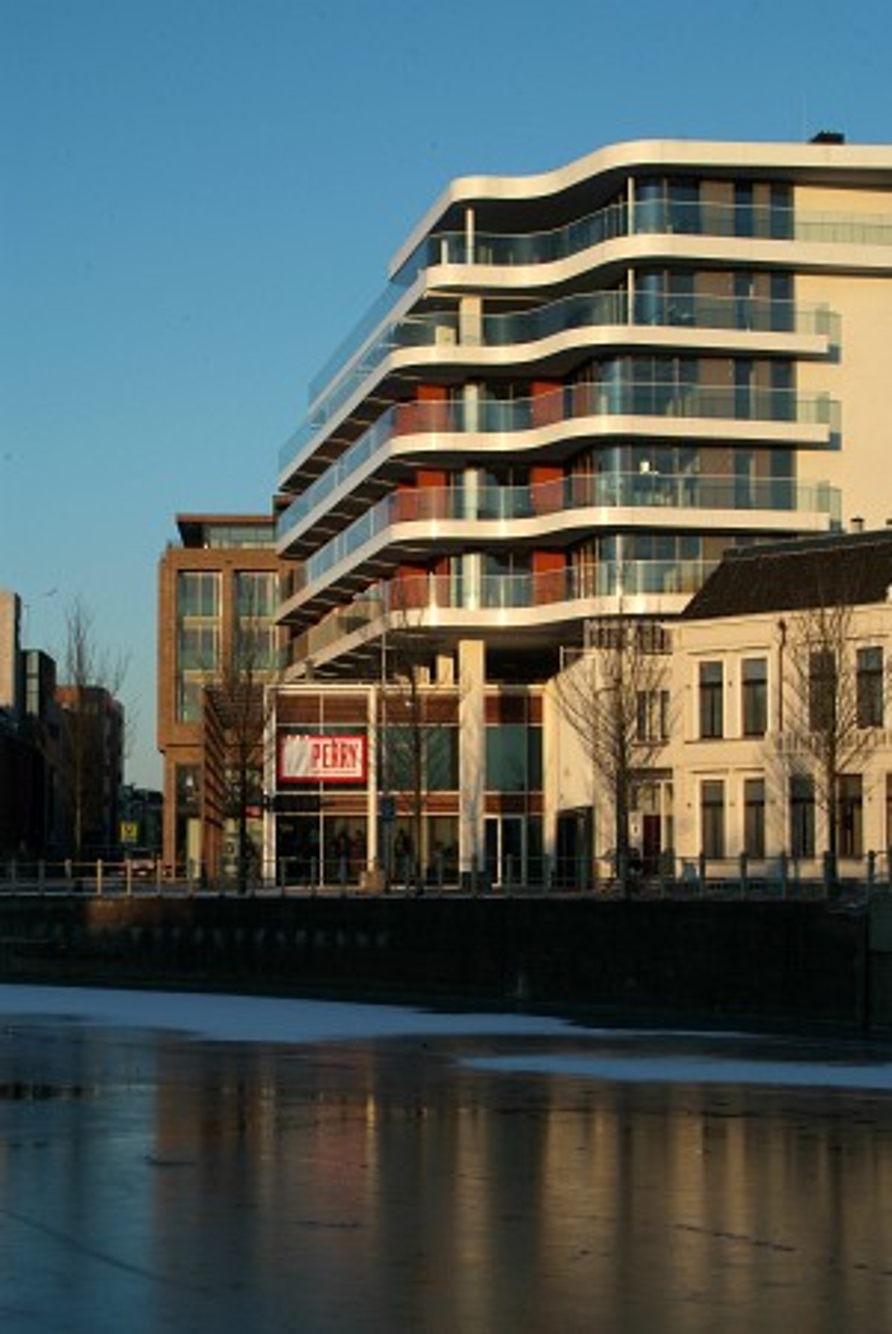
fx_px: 2670
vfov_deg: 28.0
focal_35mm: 72
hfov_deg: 19.0
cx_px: 446
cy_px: 667
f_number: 9.5
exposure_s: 1/250
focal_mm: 48
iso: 200
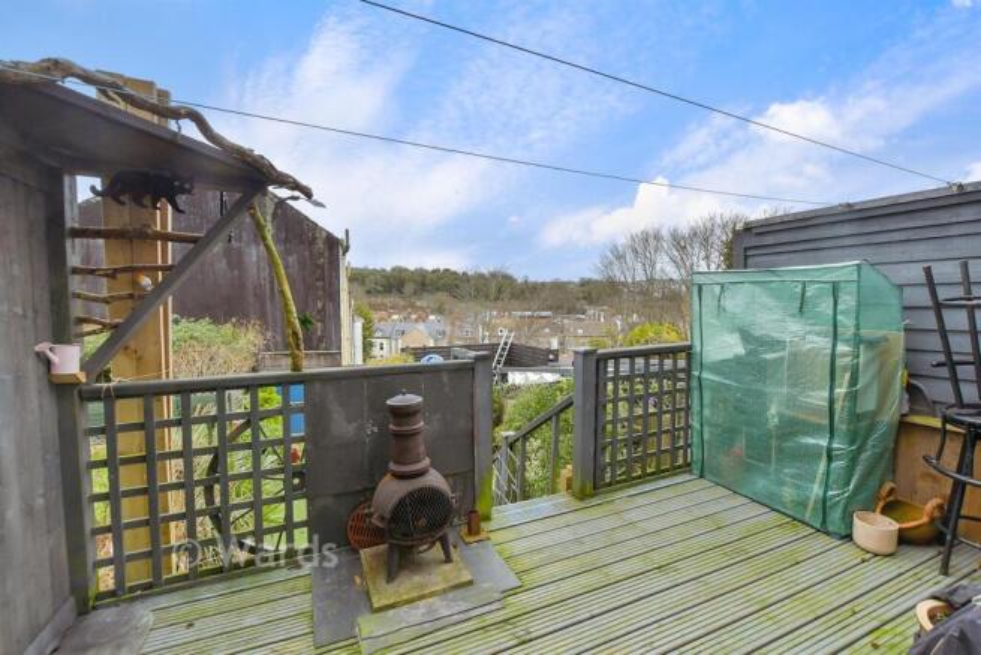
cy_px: 328
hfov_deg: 100.4
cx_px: 490
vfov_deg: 77.4
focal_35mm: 15
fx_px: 409
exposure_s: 1/60
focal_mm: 10
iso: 160
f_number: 6.3
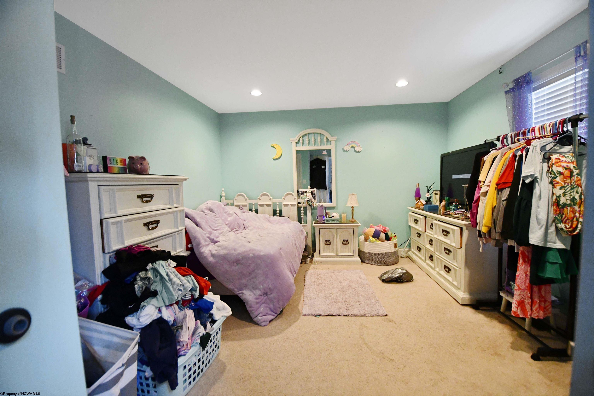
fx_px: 247
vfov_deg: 77.3
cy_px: 198
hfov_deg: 100.4
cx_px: 297
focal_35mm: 15
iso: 2800
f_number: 3.5
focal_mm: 10
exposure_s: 1/125
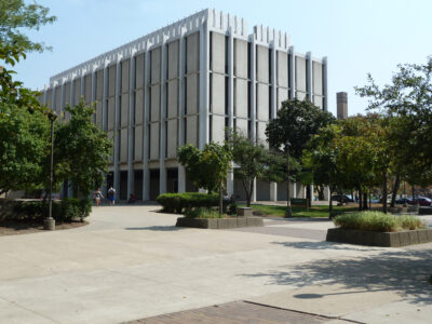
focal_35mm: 37
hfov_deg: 50.1
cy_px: 162
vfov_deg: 38.7
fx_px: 462
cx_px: 216
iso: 80
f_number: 4.5
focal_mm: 6.1
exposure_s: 1/500
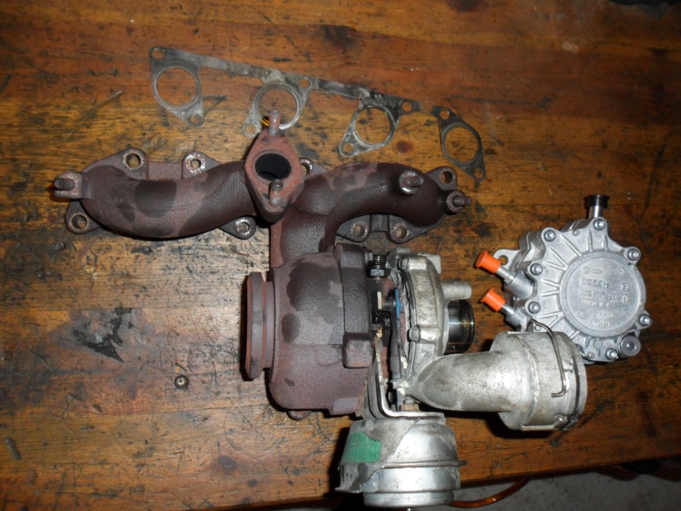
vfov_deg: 51.4
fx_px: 531
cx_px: 340
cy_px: 256
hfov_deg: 65.3
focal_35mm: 27
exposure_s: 1/45
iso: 200
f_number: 8.9
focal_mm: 4.9
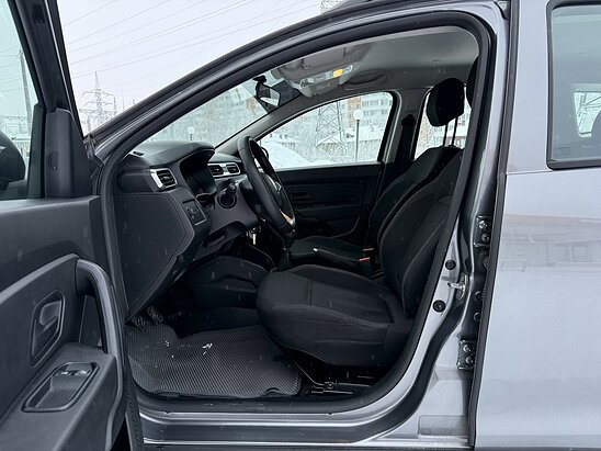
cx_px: 300
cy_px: 226
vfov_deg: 56.8
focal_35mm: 24
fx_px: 417
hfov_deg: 71.6
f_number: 1.78
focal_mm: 6.76
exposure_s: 1/136
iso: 200
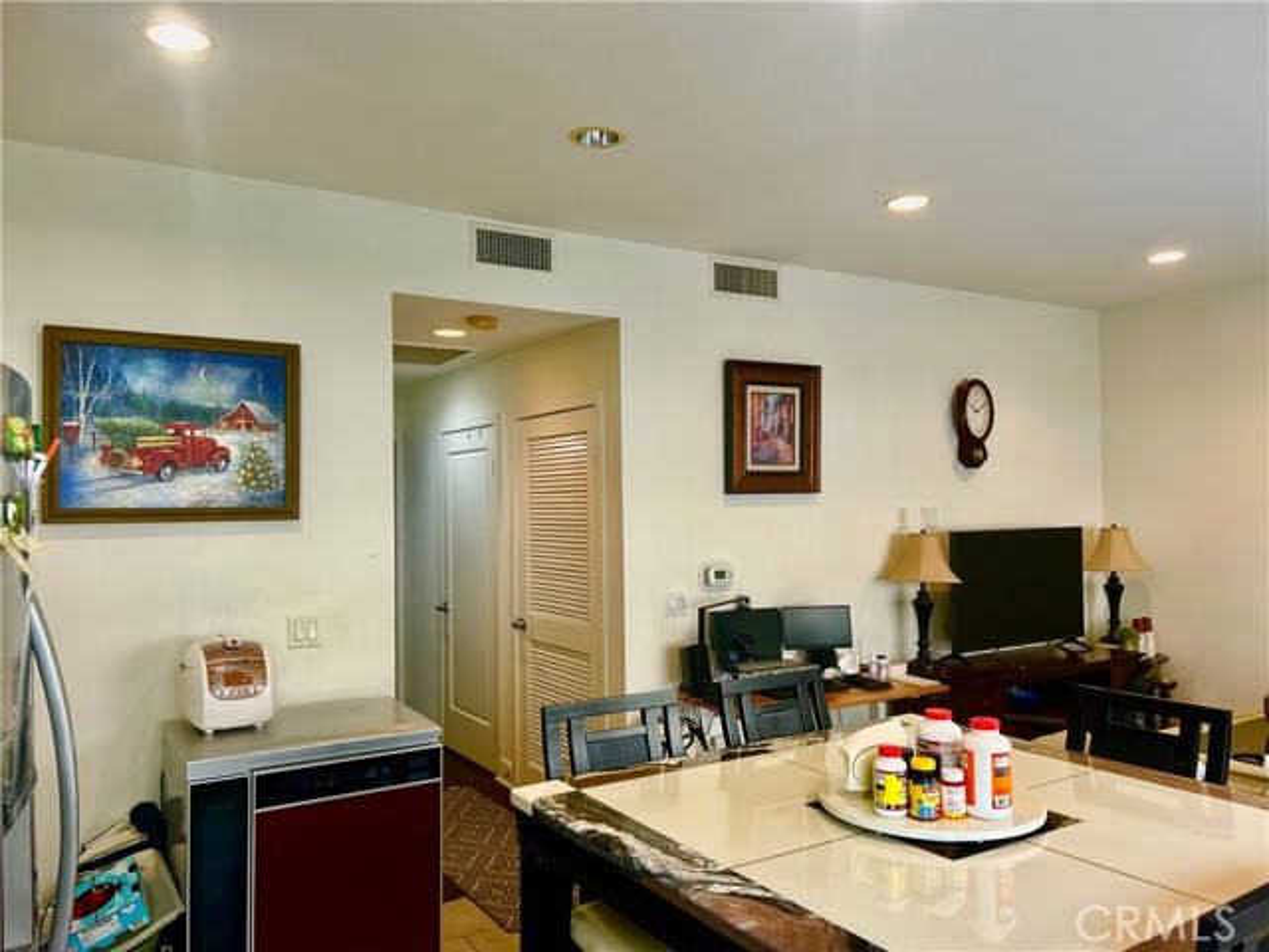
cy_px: 476
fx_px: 953
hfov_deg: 67.3
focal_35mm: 26
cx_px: 634
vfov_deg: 53.1
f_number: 1.5
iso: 125
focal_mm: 5.7
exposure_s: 1/120
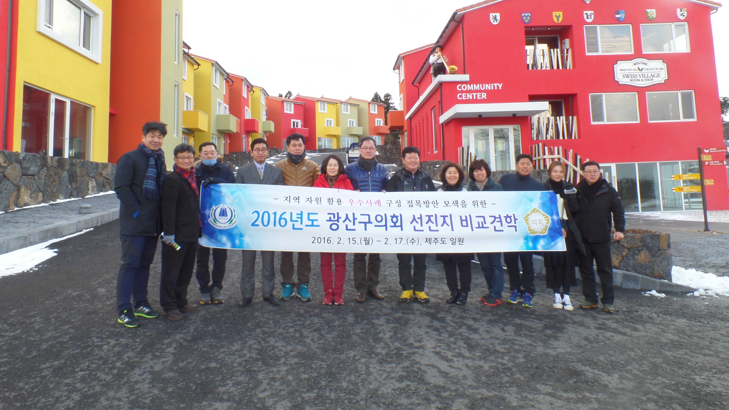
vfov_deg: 43.8
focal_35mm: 26
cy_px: 139
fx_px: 503
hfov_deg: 71.9
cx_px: 358
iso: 100
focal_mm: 4.1
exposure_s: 1/30
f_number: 8
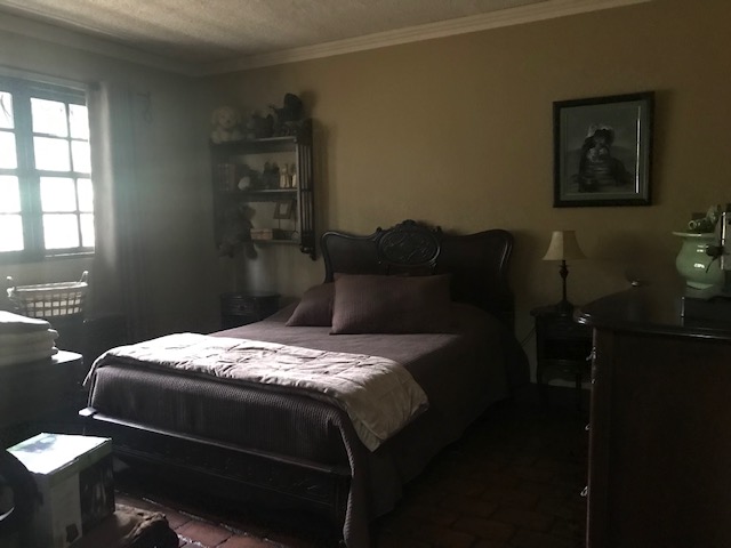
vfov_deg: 49.7
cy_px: 274
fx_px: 591
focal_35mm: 28
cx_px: 366
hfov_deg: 63.4
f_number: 1.8
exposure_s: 1/5
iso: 100
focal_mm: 3.99
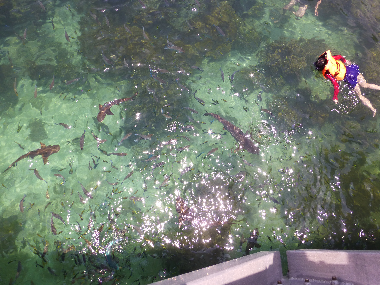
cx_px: 190
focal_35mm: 24
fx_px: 263
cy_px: 142
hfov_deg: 71.6
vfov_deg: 56.8
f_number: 4
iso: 100
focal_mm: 4.3
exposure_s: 1/640
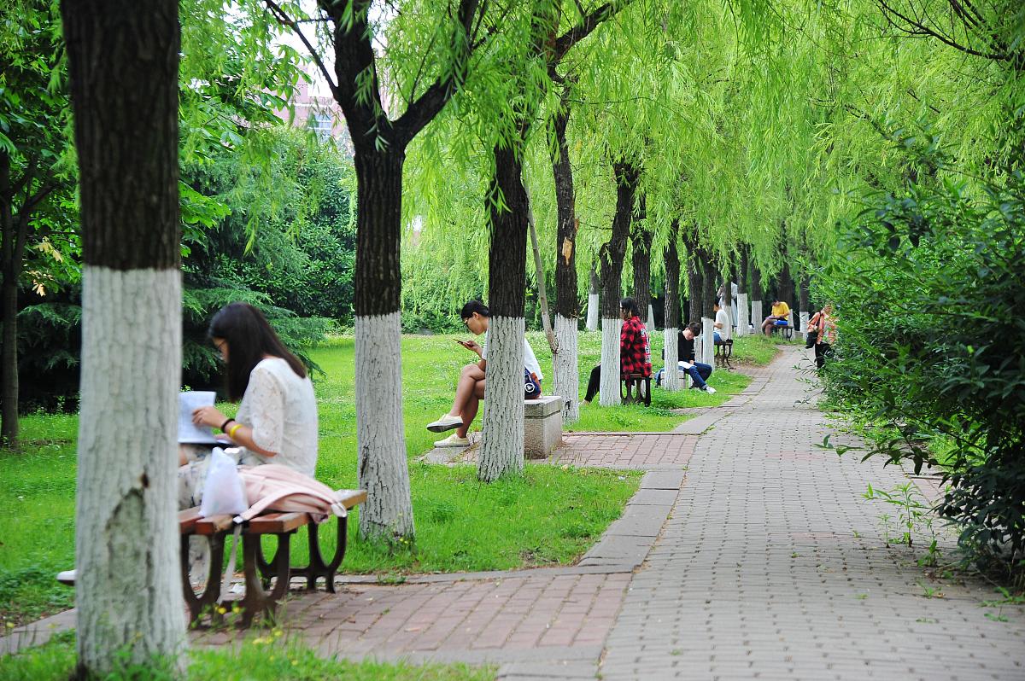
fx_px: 2134
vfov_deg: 18.2
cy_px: 340
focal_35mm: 75
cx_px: 512
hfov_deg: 27.0
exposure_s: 1/160
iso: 500
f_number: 7.1
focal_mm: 75
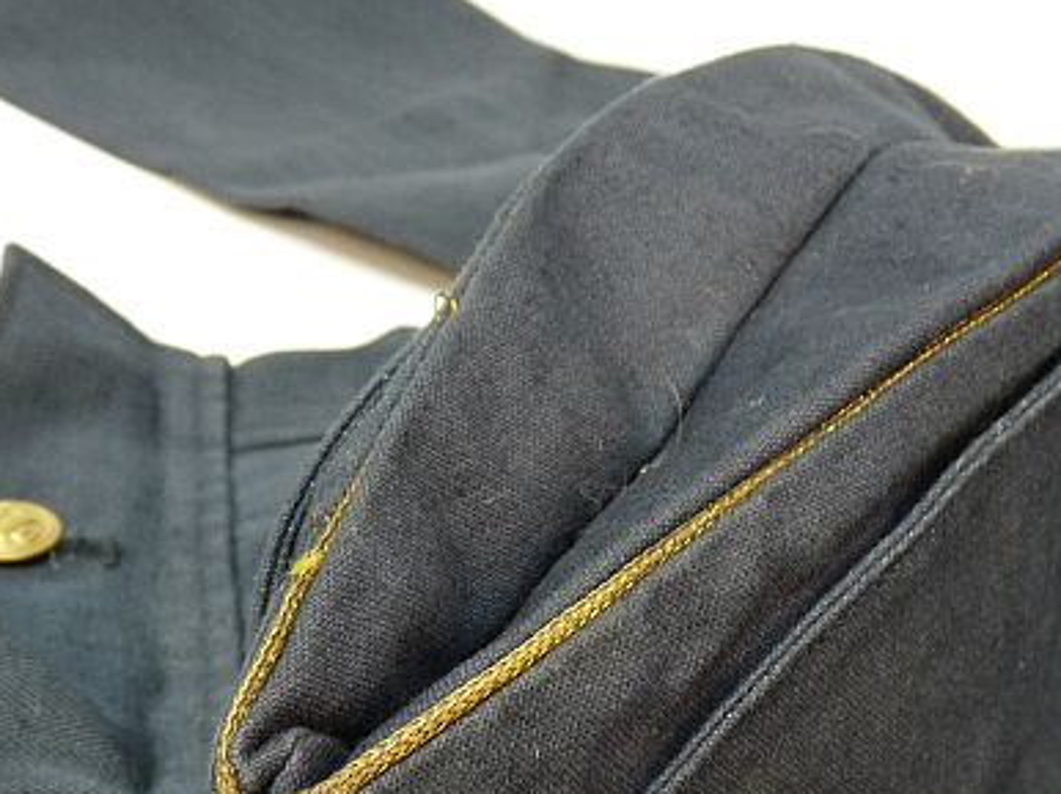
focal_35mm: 56
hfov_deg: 34.3
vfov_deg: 25.8
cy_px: 596
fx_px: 1715
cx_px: 605
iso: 200
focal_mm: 4.8
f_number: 2.8
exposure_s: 1/30
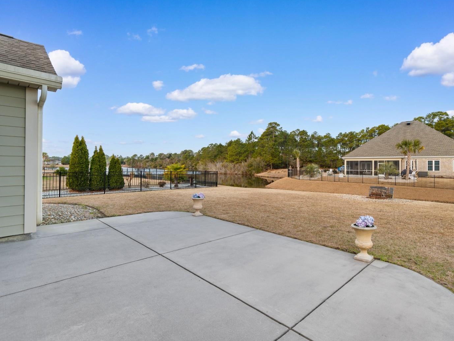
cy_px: 164
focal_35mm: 17
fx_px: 223
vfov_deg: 74.7
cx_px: 267
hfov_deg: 90.1
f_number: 7.1
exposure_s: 1/200
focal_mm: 10
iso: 100
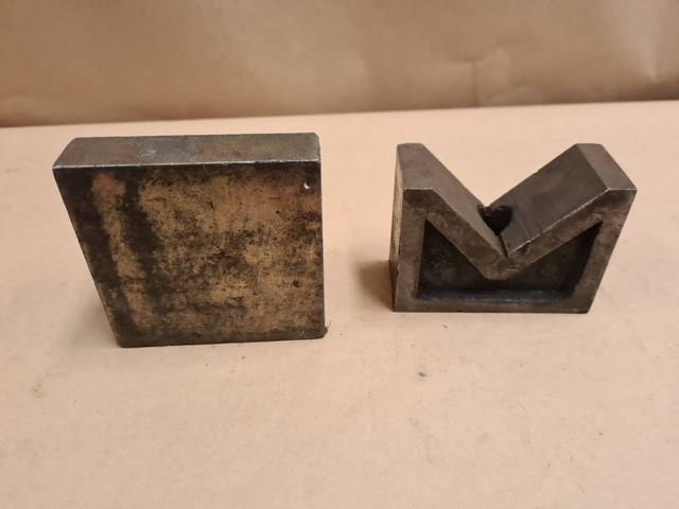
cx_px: 340
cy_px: 254
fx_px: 510
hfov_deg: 67.3
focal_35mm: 26
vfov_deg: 53.1
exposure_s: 1/50
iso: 250
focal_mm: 5.4
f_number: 1.8
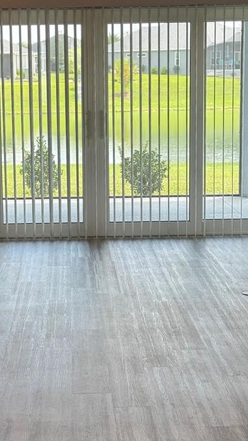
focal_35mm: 93
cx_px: 75
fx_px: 1087
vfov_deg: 22.9
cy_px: 235
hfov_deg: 13.0
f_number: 1.78
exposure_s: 1/297
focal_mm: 6.76
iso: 64
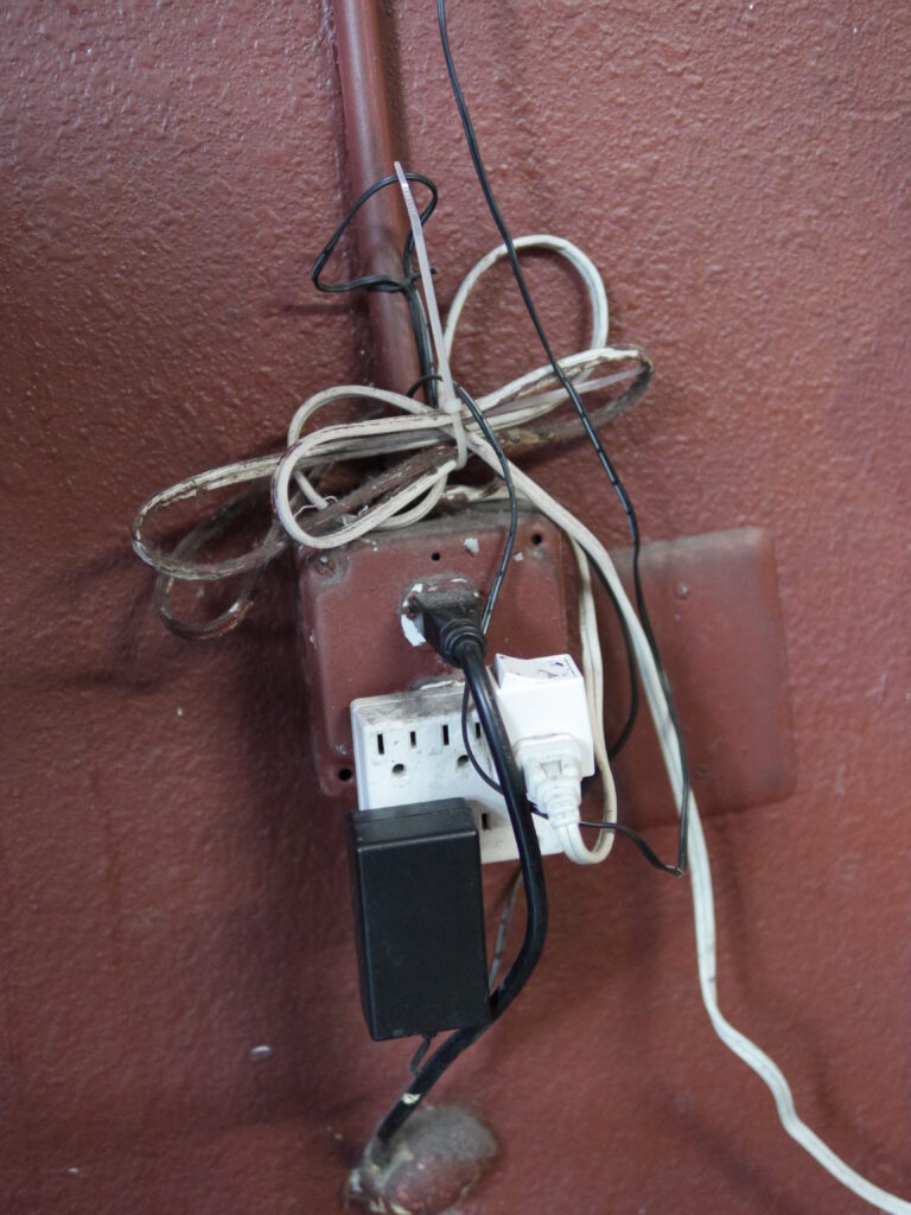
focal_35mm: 50
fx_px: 1754
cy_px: 608
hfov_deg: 29.1
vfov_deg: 38.2
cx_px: 456
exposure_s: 1/125
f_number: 1.4
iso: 2500
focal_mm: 25
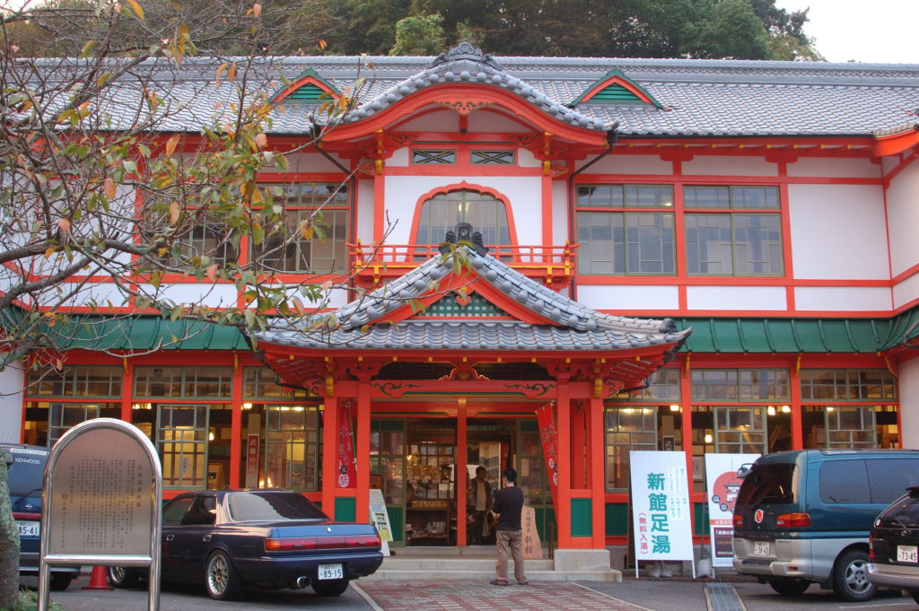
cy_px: 306
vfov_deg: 31.8
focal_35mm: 42
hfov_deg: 46.4
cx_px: 460
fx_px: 1071
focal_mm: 28
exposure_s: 1/15
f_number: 8
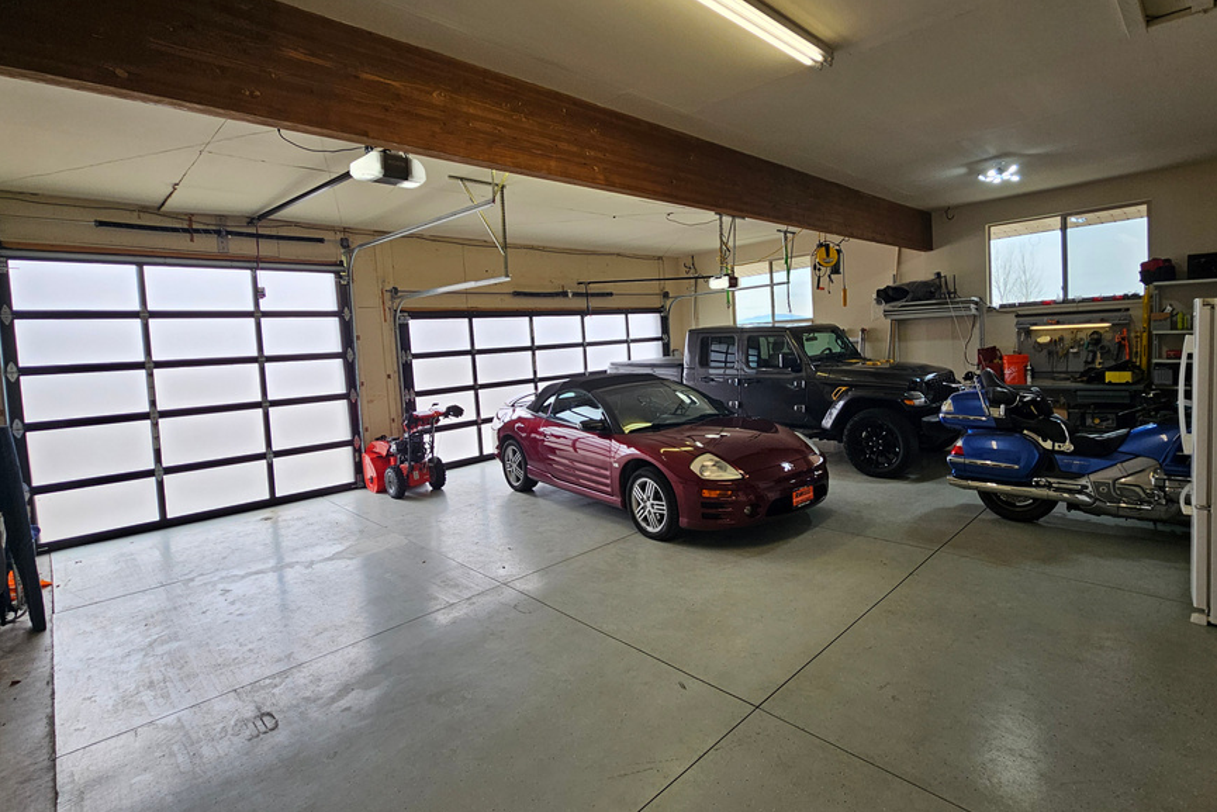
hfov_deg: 96.6
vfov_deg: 73.6
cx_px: 651
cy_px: 369
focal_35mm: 16
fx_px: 541
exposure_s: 1/209
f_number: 2.2
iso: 50
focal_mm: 2.2
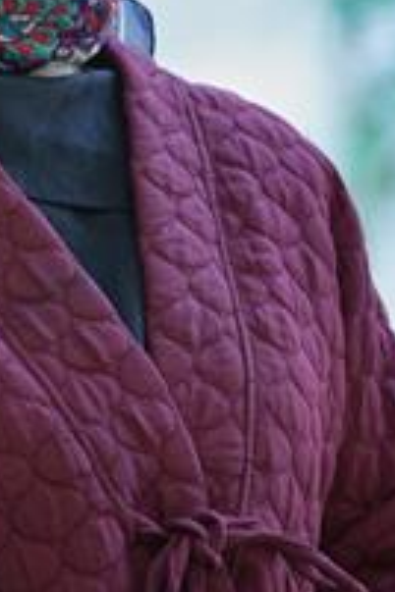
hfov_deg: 4.2
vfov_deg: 6.4
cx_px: -12
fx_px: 5316
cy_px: 53
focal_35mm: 323
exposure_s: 1/125
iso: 500
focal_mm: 140
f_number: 4.5
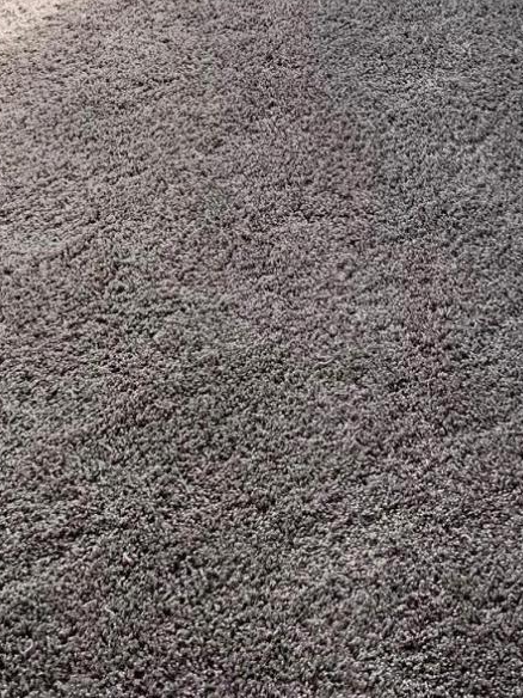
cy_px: -380
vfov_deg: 19.0
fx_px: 1793
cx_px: 420
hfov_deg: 16.5
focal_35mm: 89
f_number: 1.8
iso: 25
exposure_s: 1/154
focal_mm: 4.25
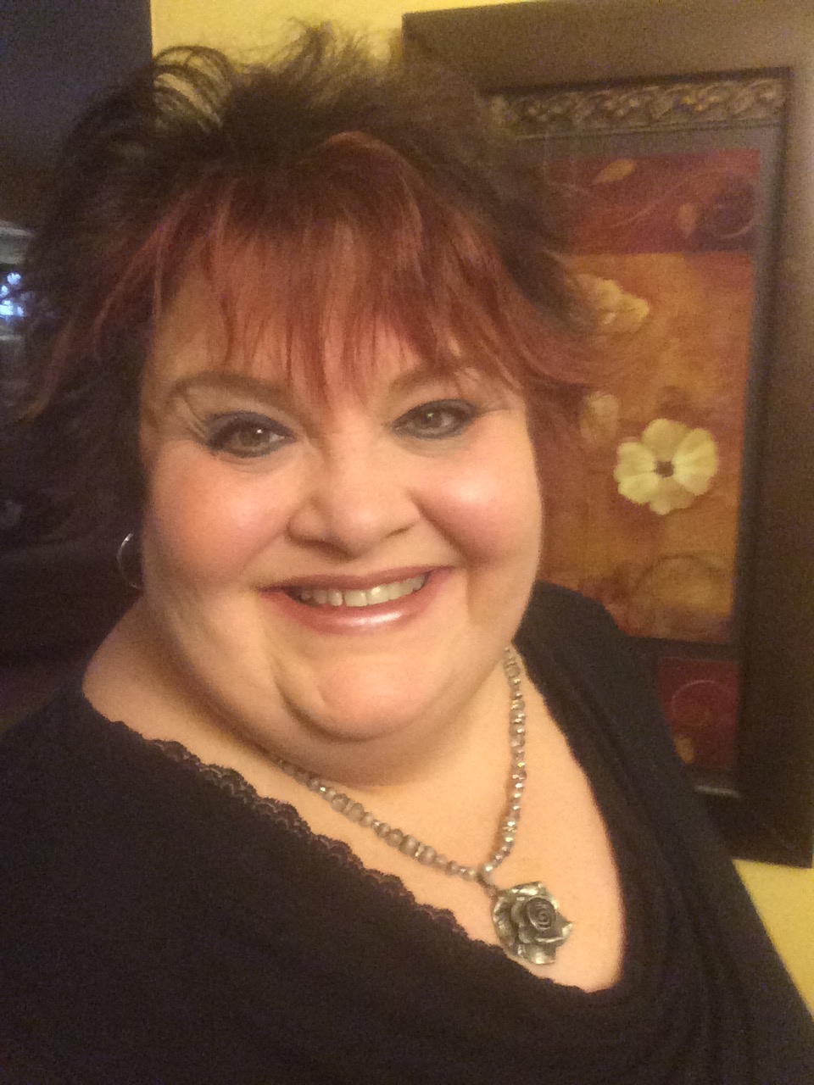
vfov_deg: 58.4
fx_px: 972
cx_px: 407
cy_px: 542
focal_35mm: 31
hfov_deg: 45.4
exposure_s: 1/24
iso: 400
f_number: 2.4
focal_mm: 2.15
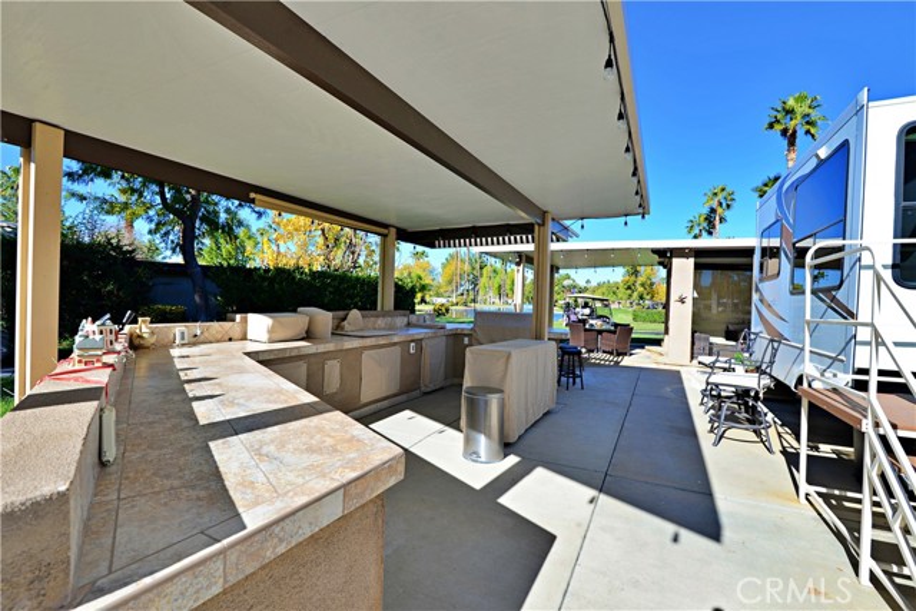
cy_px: 306
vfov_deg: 73.8
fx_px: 407
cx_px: 458
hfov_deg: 96.7
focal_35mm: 16
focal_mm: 16
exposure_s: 1/250
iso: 125
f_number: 8
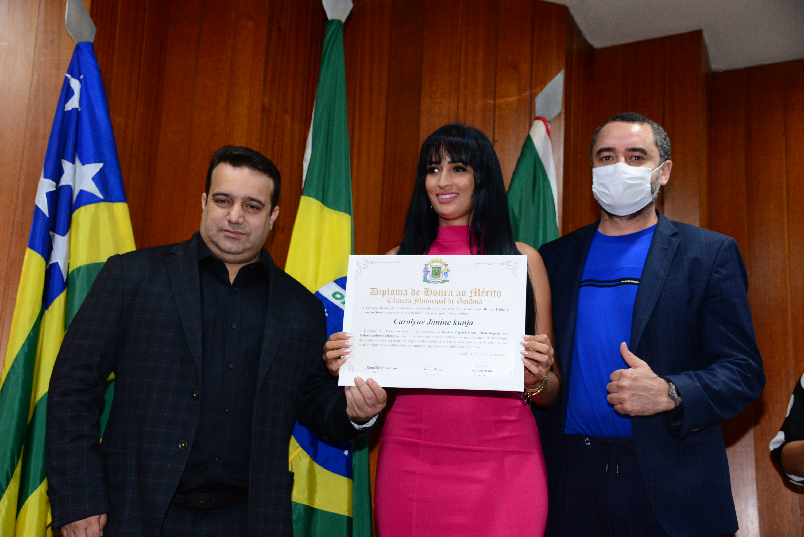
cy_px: 268
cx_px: 402
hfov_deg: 39.6
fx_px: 1117
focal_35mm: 50
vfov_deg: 27.0
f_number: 4.5
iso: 2500
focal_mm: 50
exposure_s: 1/100
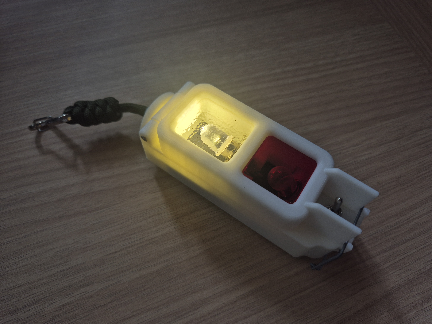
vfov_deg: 58.9
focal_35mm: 23
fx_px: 287
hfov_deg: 73.9
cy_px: 162
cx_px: 216
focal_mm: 5.4
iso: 25
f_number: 1.8
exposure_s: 1/177
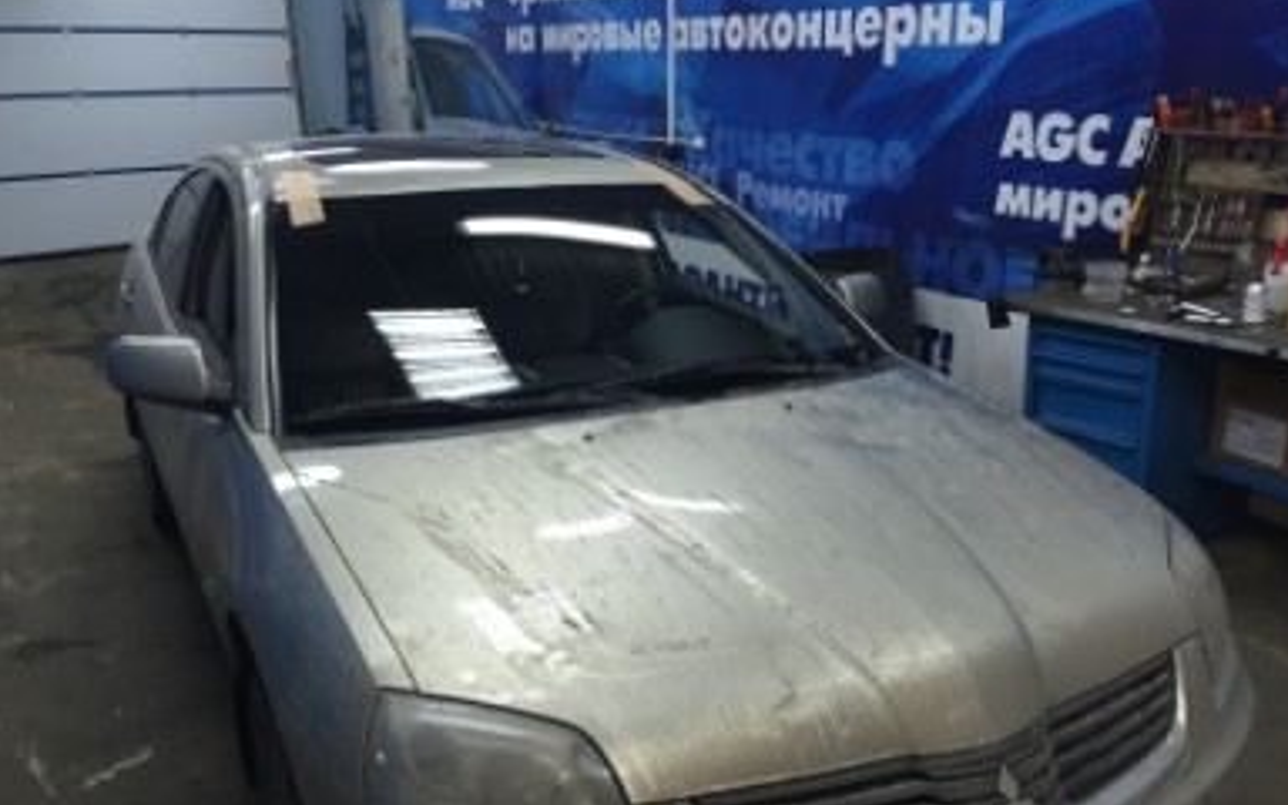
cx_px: 657
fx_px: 1123
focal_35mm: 32
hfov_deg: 59.6
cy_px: 483
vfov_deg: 39.3
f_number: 2.2
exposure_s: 1/33
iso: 100
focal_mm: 4.15
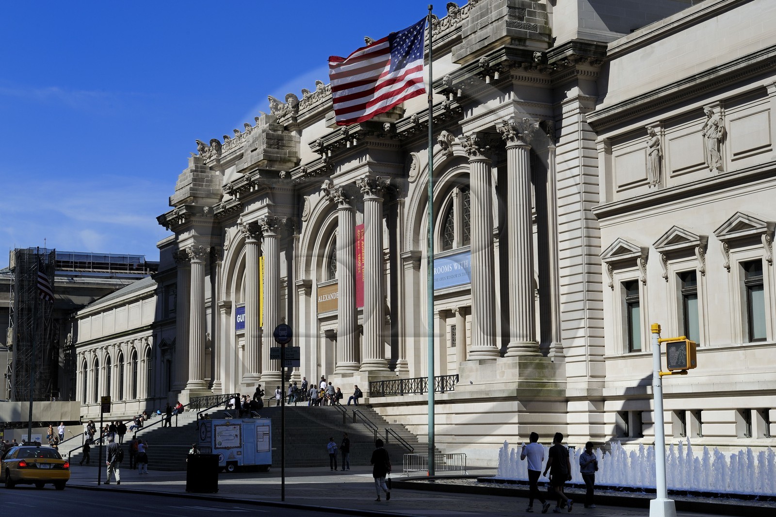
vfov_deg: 23.4
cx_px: 388
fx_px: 1250
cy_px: 258
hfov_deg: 34.5
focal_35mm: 58
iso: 200
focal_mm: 58
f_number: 11
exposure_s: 1/250
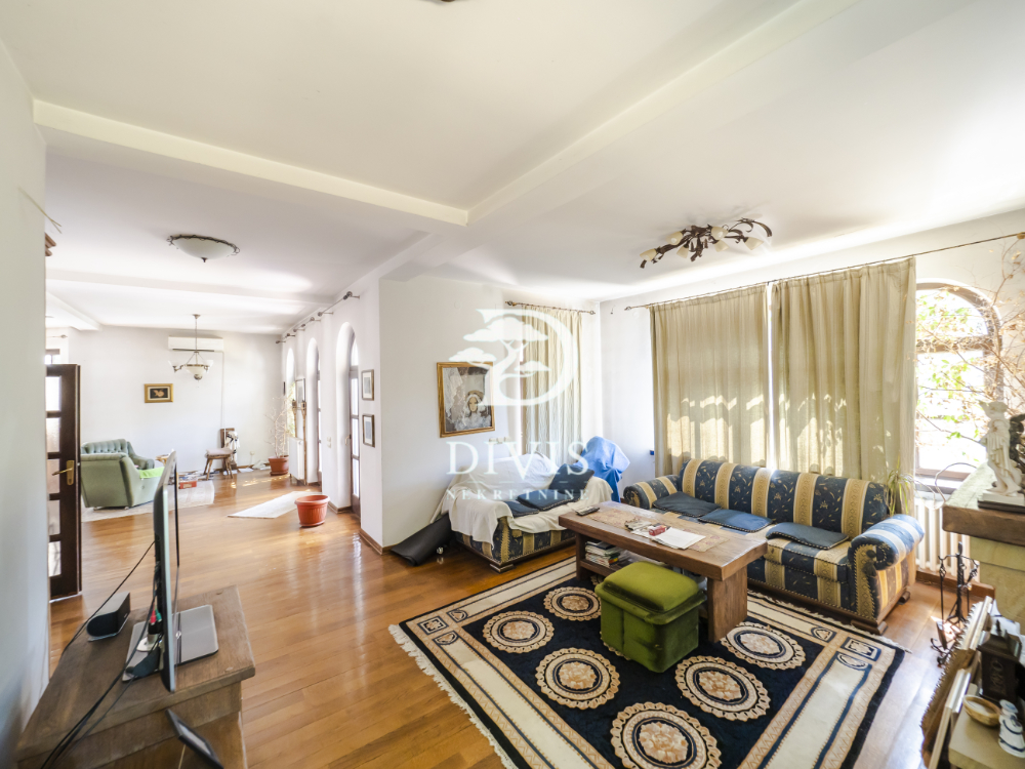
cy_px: 384
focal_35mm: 14
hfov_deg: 102.1
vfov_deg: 85.7
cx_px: 512
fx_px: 415
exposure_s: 1/15
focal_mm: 7
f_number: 4
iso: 400
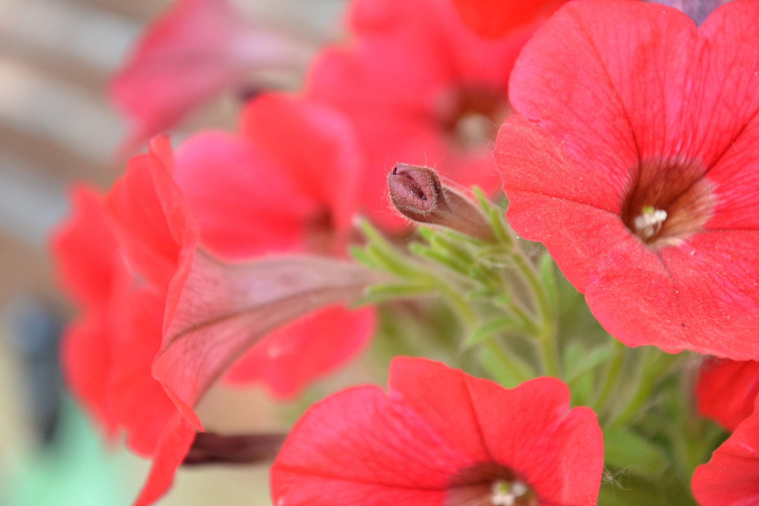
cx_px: 380
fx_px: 3320
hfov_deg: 13.0
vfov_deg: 8.7
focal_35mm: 158
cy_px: 253
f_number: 5.6
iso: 1250
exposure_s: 1/400
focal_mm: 105
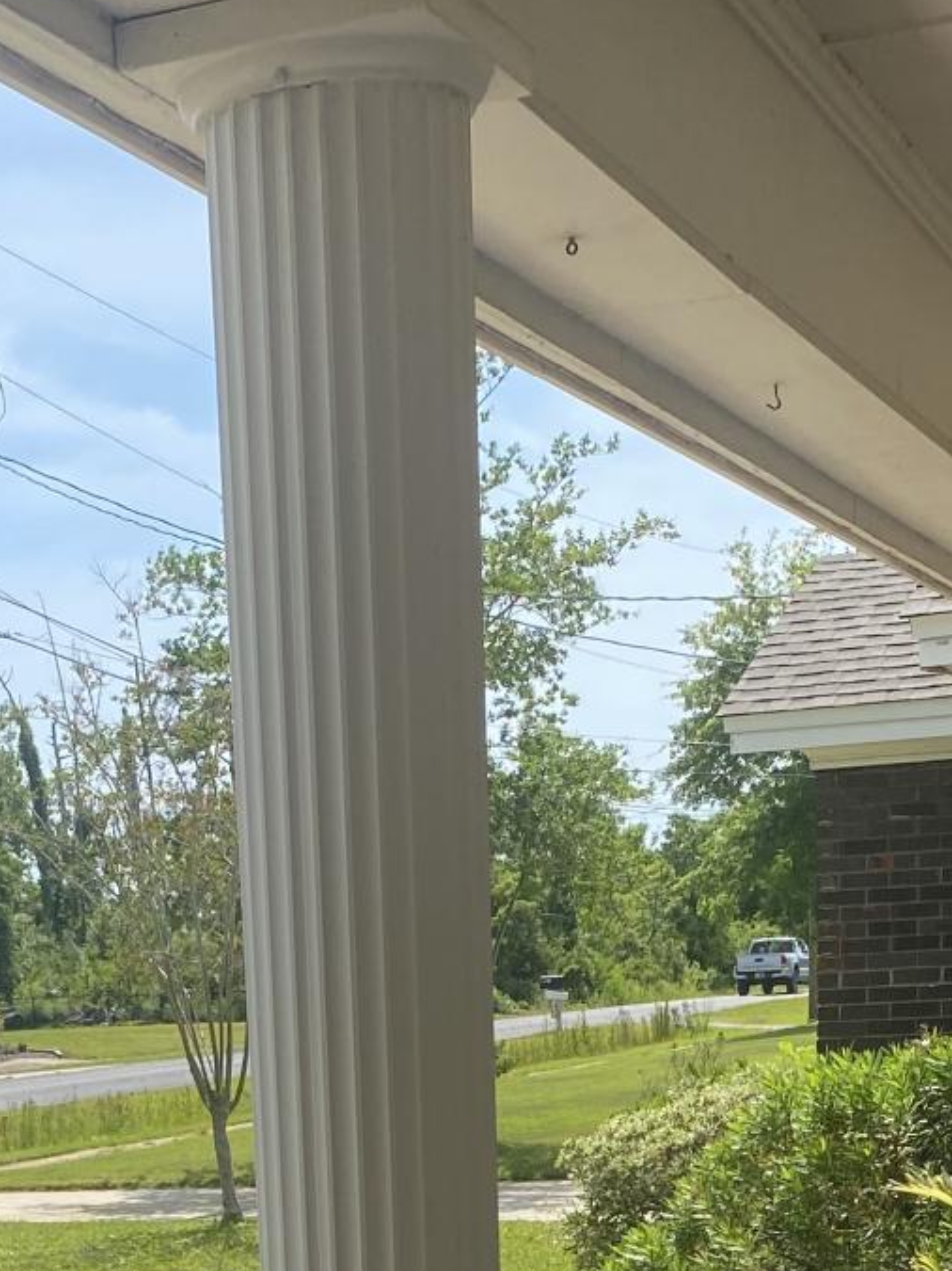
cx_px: 348
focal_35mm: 77
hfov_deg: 19.1
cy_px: 1704
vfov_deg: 22.4
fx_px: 2824
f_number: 1.8
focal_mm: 4.25
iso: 32
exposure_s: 1/2463
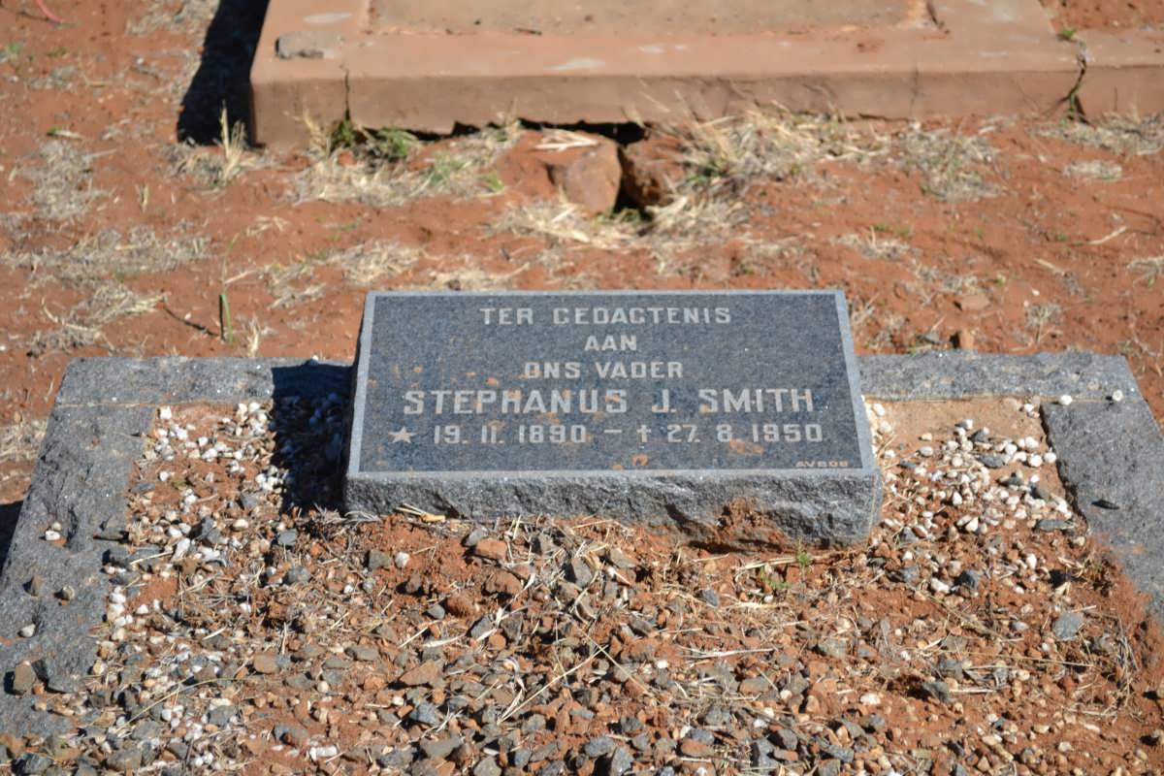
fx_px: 2667
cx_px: 582
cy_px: 388
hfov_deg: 24.6
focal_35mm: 82
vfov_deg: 16.6
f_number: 5.6
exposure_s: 1/125
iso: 125
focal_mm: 55
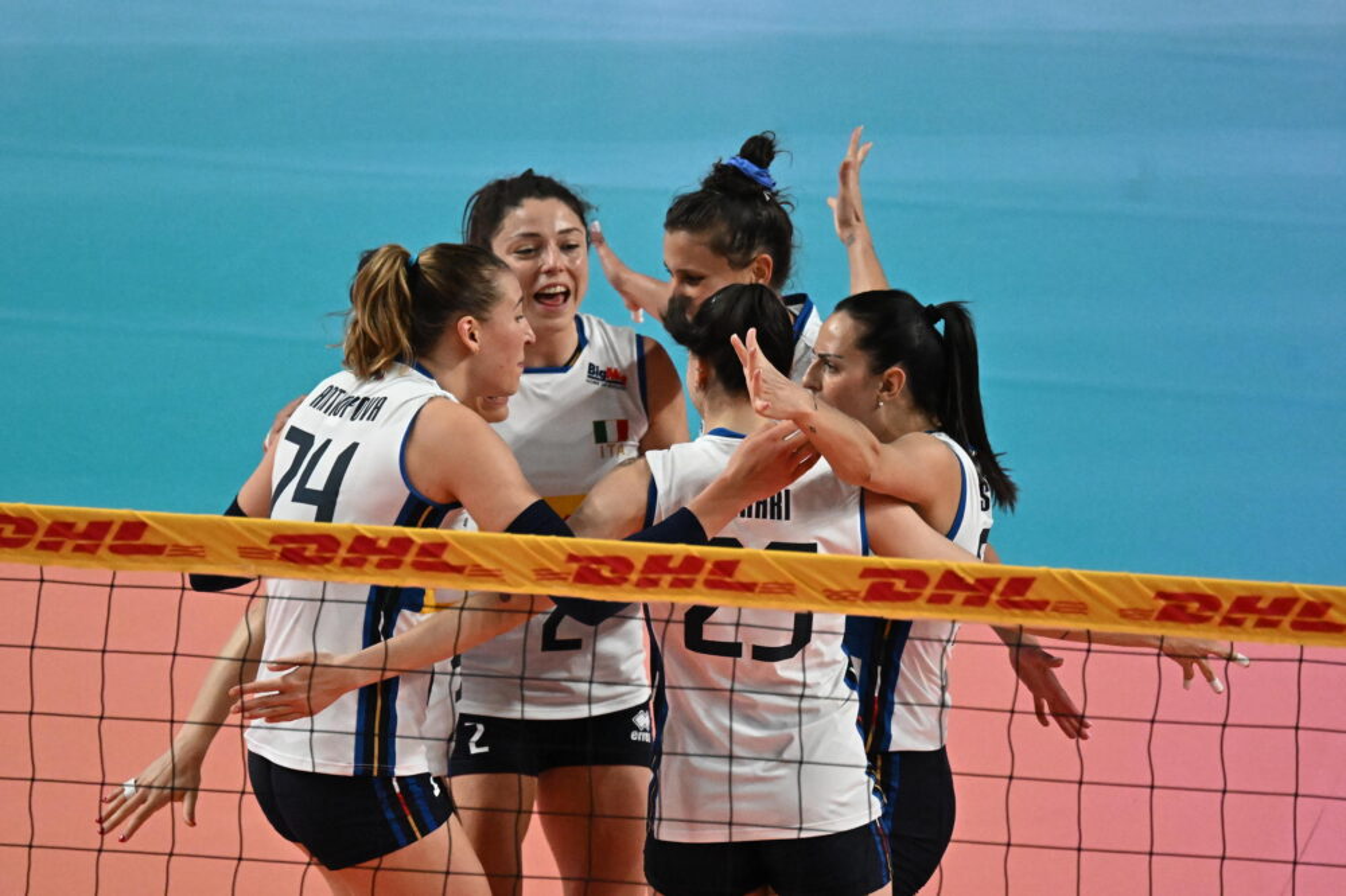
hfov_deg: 3.6
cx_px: 673
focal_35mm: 570
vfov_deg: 2.4
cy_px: 448
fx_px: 21303
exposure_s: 1/1000
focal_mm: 380
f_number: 5.6
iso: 9000
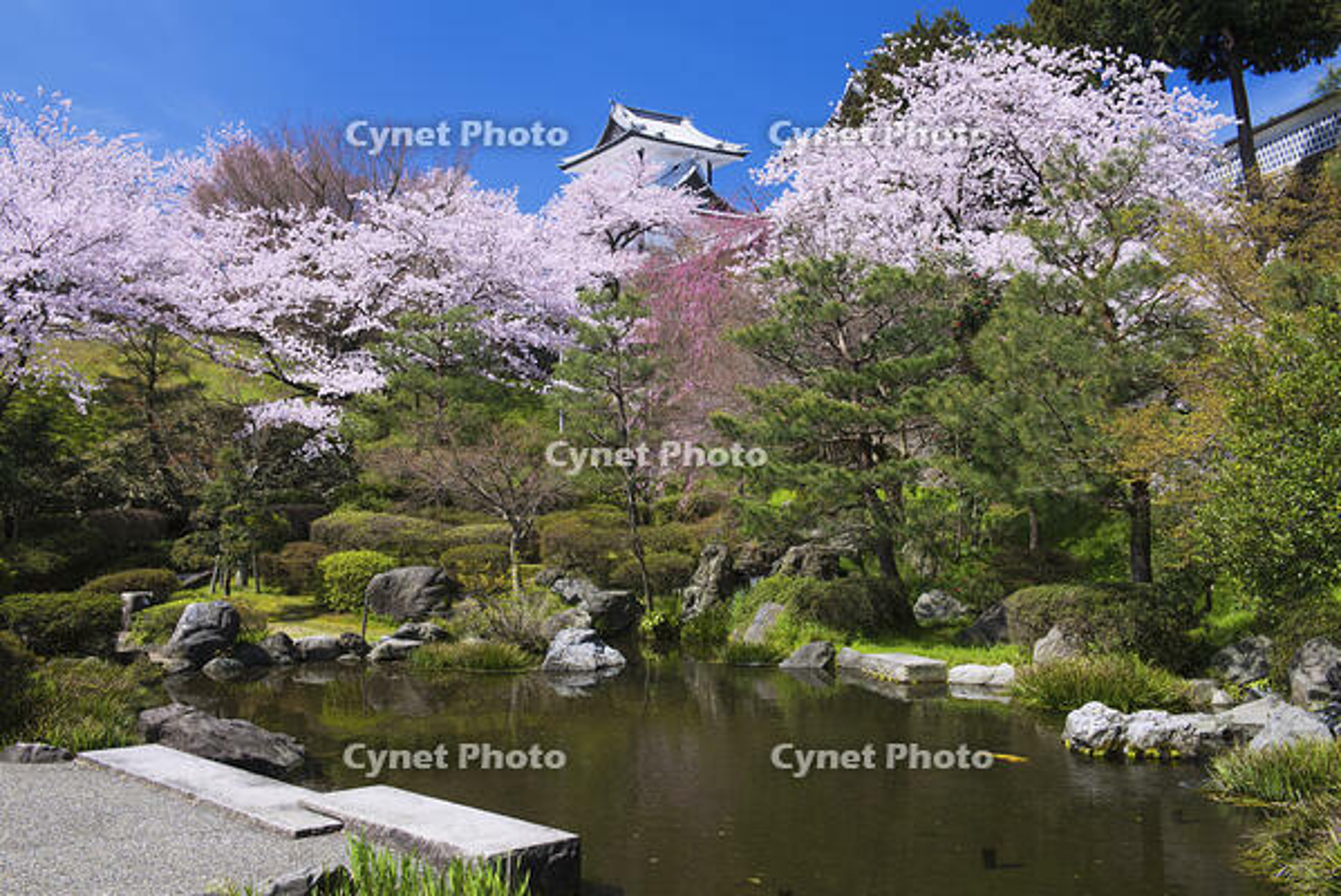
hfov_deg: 55.8
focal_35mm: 34
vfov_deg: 38.9
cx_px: 670
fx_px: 1267
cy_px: 448
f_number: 11
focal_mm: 34
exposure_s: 1/30
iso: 100
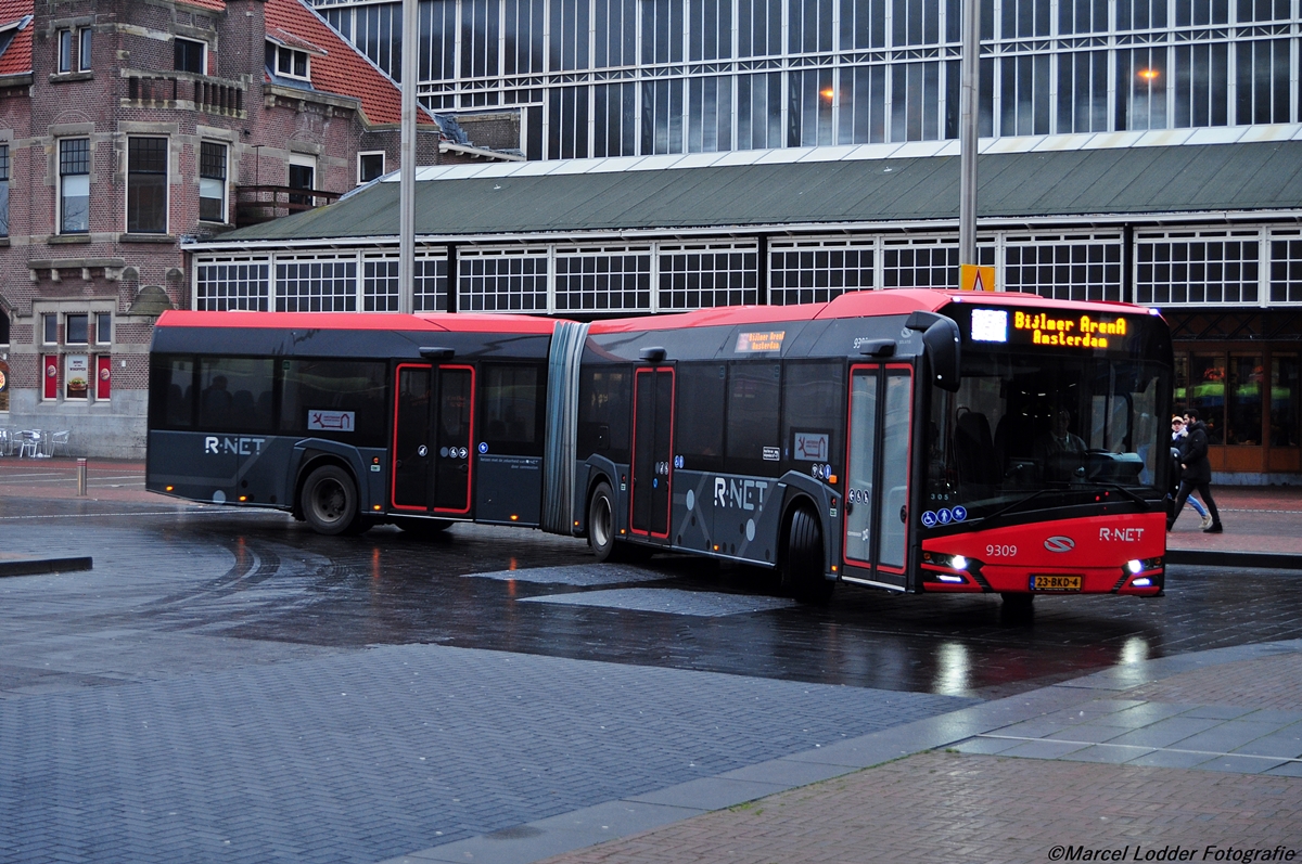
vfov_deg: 21.5
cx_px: 651
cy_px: 432
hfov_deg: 31.9
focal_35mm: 63
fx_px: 2276
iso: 400
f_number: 5.6
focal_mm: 42
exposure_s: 1/80
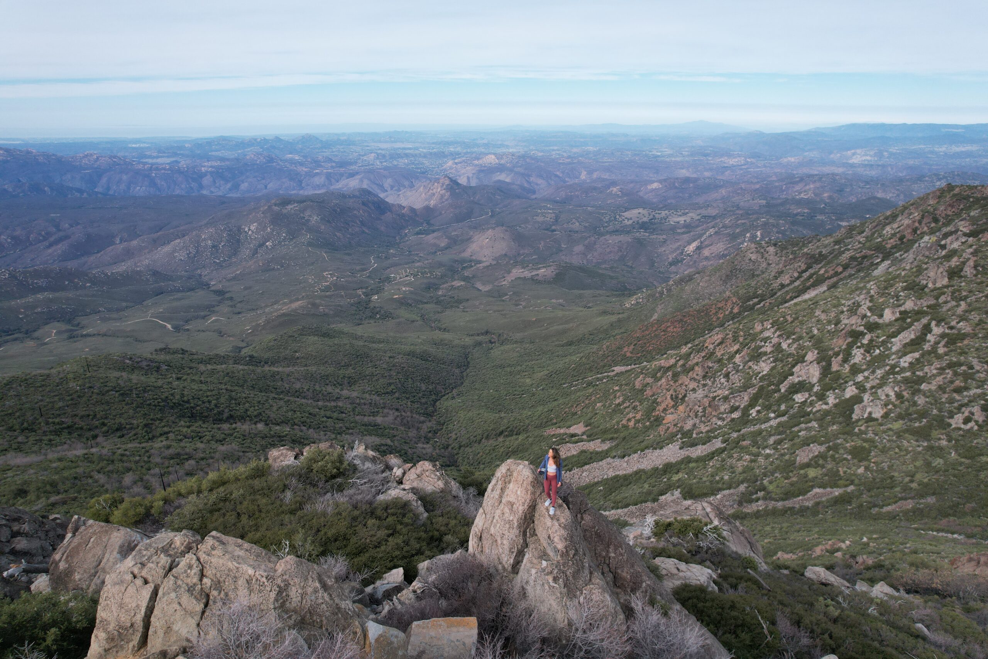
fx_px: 604
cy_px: 330
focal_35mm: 22
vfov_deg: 57.2
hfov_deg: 78.6
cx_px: 494
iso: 200
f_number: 2.8
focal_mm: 8.38
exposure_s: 1/2000
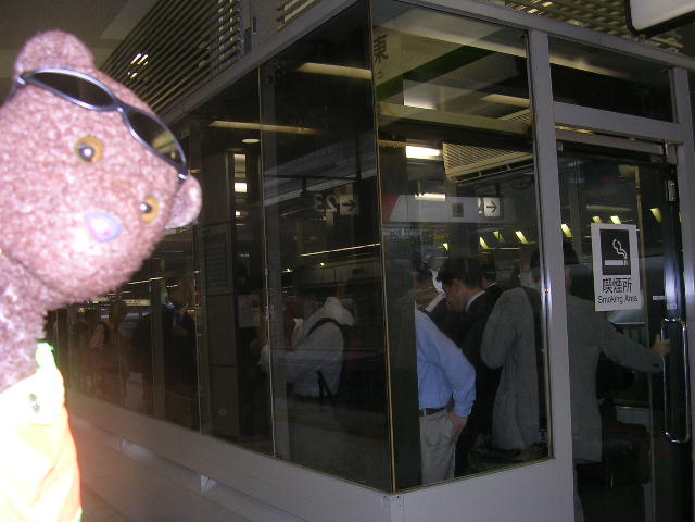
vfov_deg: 37.7
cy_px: 261
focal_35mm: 38
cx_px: 348
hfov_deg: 49.0
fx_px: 763
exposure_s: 1/60.1
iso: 50
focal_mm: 5.8
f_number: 2.8
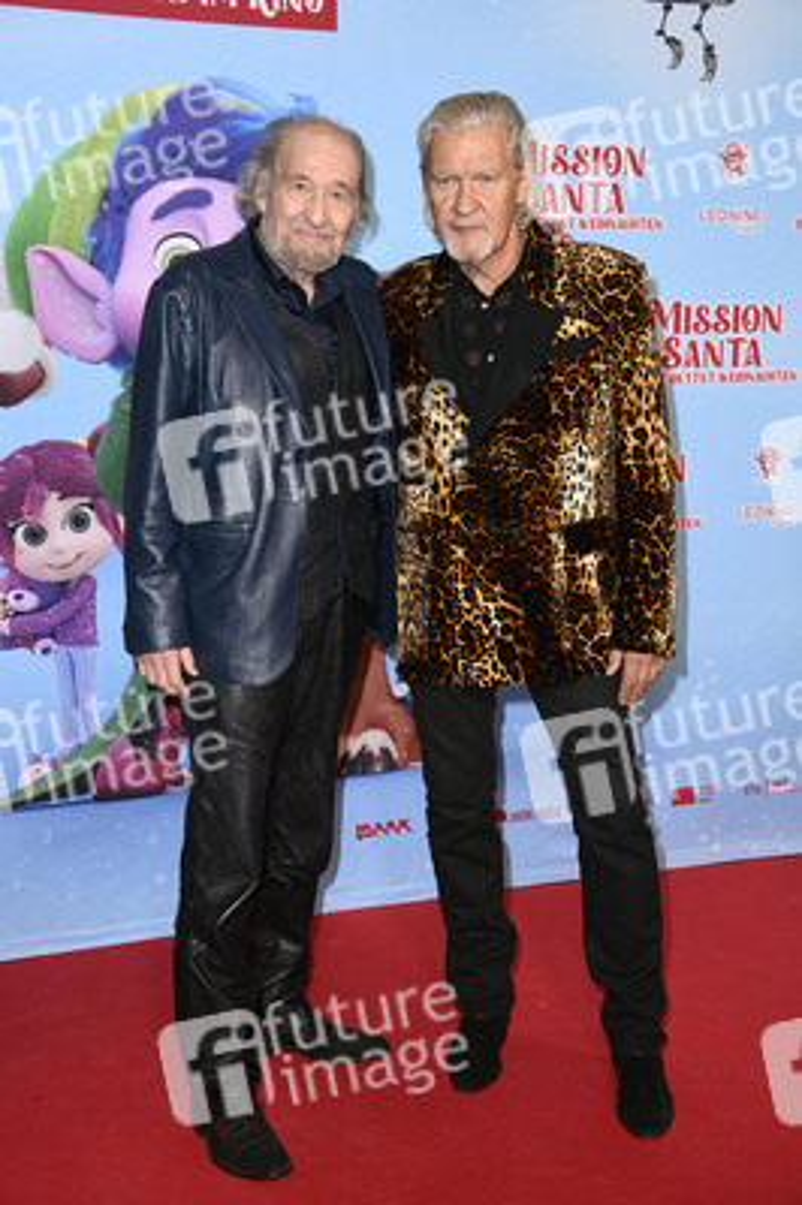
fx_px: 1741
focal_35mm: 52
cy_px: 602
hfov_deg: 25.9
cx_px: 401
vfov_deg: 38.2
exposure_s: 1/250
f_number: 5.6
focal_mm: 52
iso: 1000
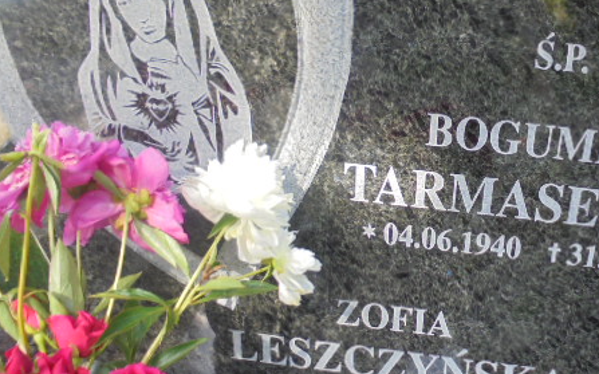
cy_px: 188
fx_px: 718
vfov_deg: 29.2
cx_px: 426
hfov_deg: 44.2
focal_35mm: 44
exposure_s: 1/50
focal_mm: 5.3
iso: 100
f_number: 3.7
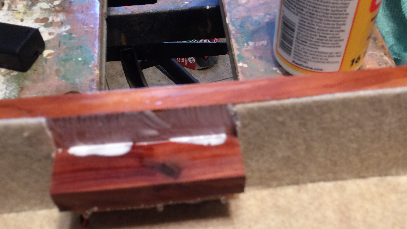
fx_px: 432
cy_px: 184
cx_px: 219
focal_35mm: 40
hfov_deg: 50.4
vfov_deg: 29.0
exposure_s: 1/30
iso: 160
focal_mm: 4.15
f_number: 2.2
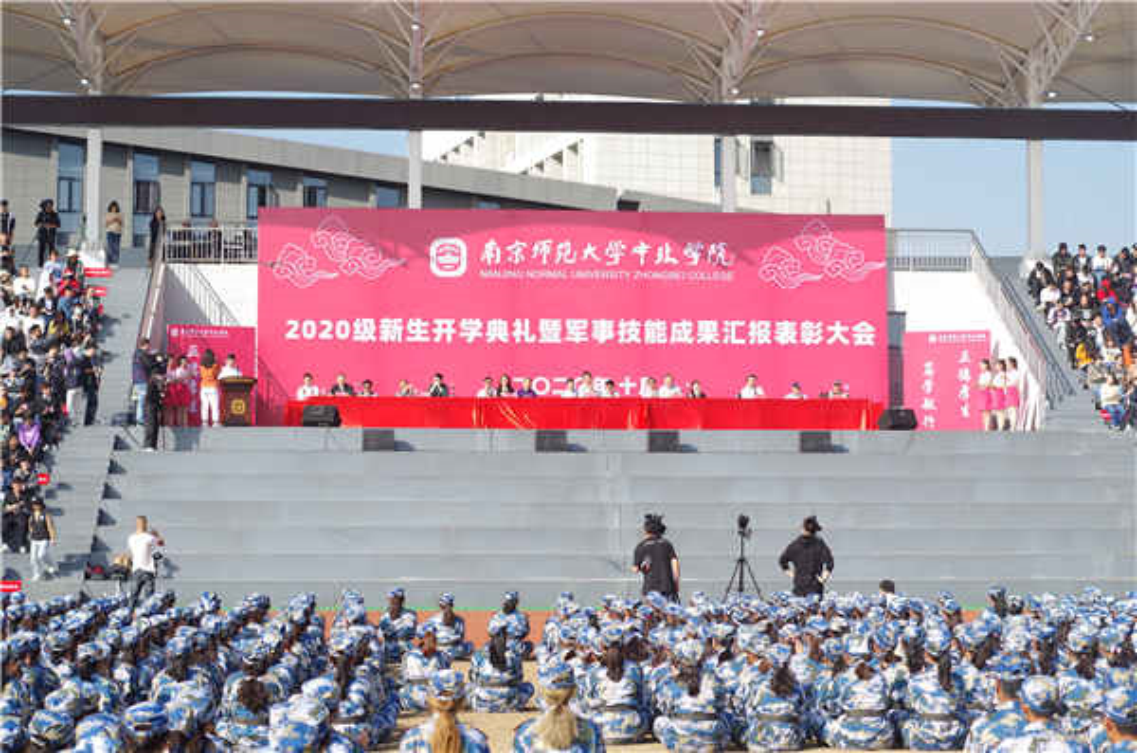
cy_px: 376
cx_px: 568
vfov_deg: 18.1
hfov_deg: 27.1
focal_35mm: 75
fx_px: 2363
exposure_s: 1/640
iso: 200
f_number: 4.5
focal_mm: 50
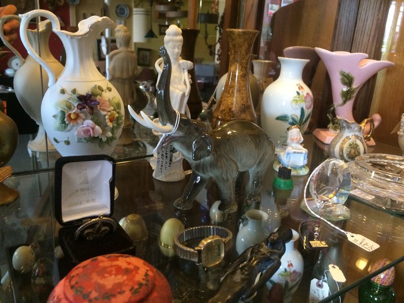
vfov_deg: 46.8
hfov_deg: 60.0
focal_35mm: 30
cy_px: 152
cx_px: 202
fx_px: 350
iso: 250
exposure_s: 1/30
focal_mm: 4.12
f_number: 2.2
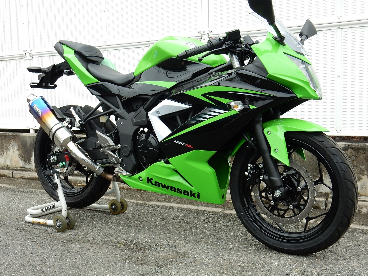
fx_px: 457
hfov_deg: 43.9
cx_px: 184
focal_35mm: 43
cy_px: 138
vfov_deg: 33.6
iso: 125
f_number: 4.2
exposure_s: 1/100
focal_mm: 7.6
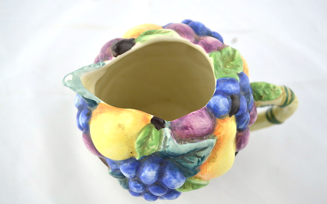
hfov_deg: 52.8
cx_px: 164
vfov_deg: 34.4
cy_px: 103
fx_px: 330
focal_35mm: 37
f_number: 4.5
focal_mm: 24
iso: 400
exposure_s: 1/80
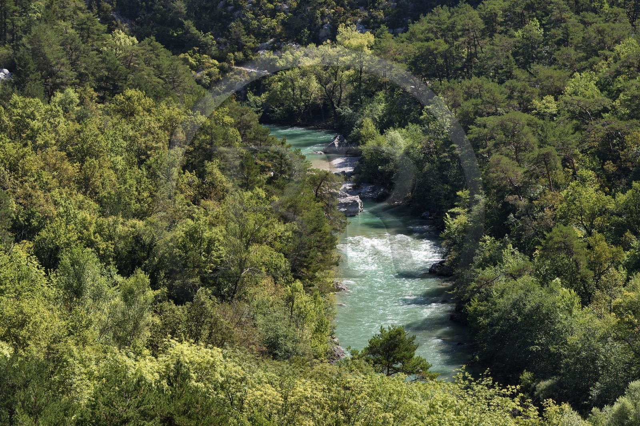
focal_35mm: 155
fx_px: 2753
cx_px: 320
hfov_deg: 13.3
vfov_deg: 8.8
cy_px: 213
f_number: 13
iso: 200
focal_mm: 155
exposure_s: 1/160
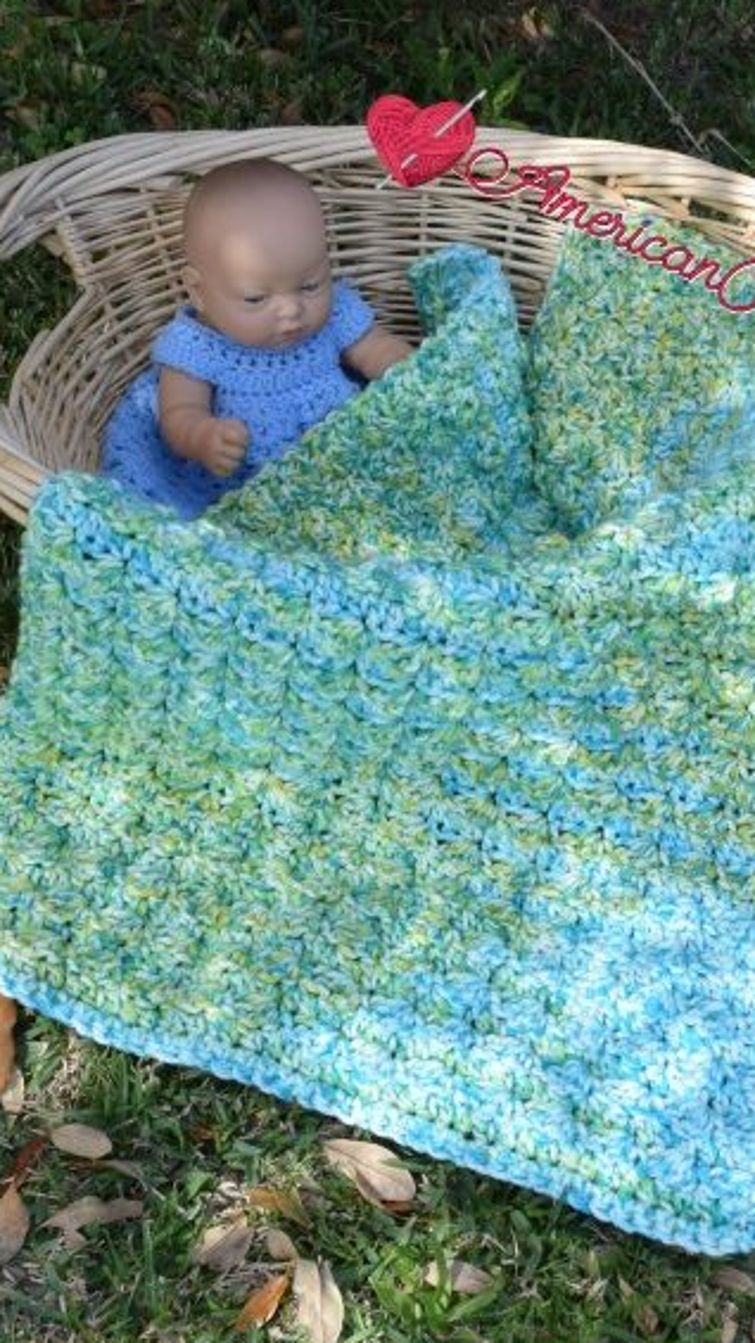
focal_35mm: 30
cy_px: 676
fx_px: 1069
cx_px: 415
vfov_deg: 64.3
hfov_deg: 38.9
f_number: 9
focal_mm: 18
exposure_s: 1/320
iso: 200
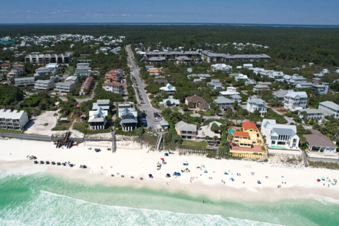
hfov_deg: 63.6
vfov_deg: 44.9
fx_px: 273
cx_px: 155
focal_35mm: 29
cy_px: 120
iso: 100
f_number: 2.8
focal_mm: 8.38
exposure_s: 1/4000
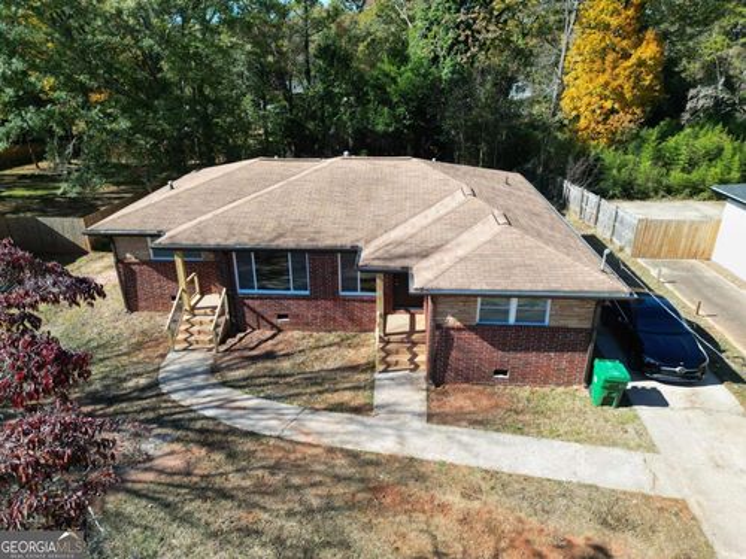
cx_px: 373
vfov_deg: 56.8
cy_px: 280
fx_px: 517
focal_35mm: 24
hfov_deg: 71.6
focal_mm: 6.72
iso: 120
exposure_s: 1/1250
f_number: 1.7
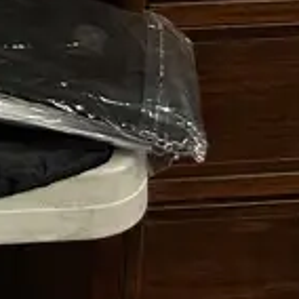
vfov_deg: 10.0
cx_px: -703
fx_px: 1495
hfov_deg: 8.6
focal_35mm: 153
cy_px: -423
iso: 125
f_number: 1.78
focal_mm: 6.86
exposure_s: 1/100
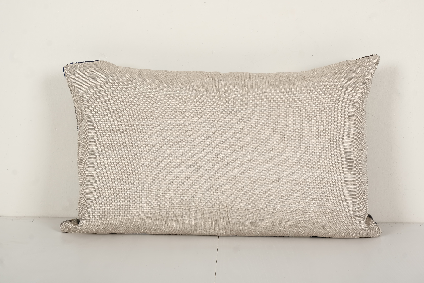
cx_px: 212
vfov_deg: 24.2
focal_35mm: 56
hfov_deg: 35.6
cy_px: 142
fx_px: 660
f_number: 13
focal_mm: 37.4
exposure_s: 1/160
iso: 80
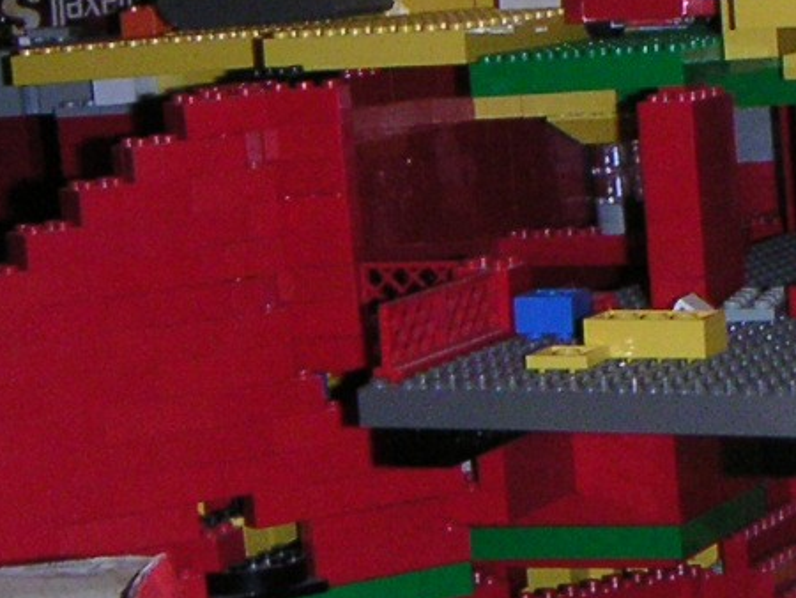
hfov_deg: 14.5
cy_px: 221
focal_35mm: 135
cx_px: 697
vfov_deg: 11.0
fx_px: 3106
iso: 160
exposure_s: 1/45
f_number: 2.8
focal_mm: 6
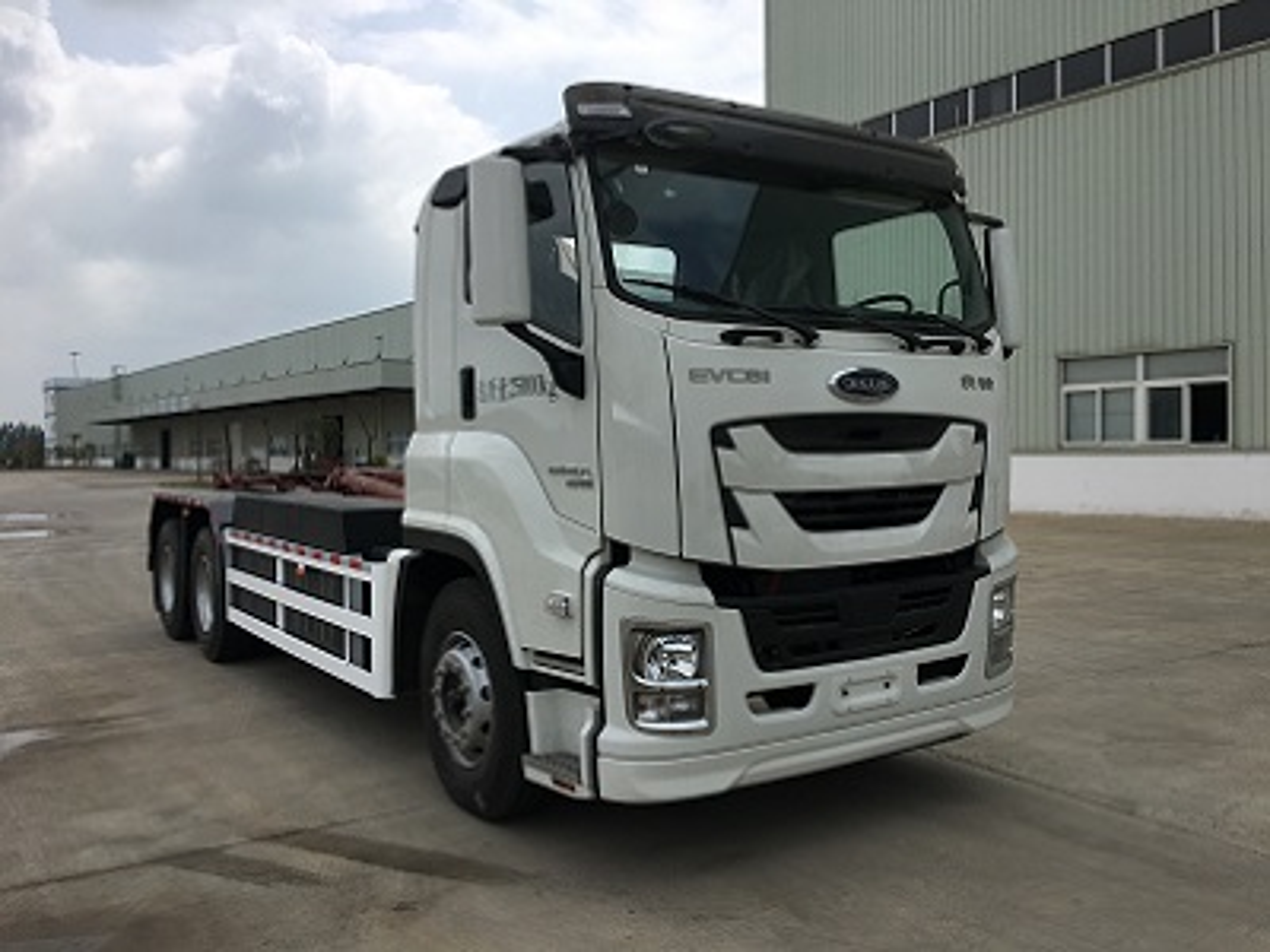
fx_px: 1064
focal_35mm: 29
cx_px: 635
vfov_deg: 48.2
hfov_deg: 61.7
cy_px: 476
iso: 25
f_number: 2.2
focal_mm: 4.15
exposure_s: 1/2653
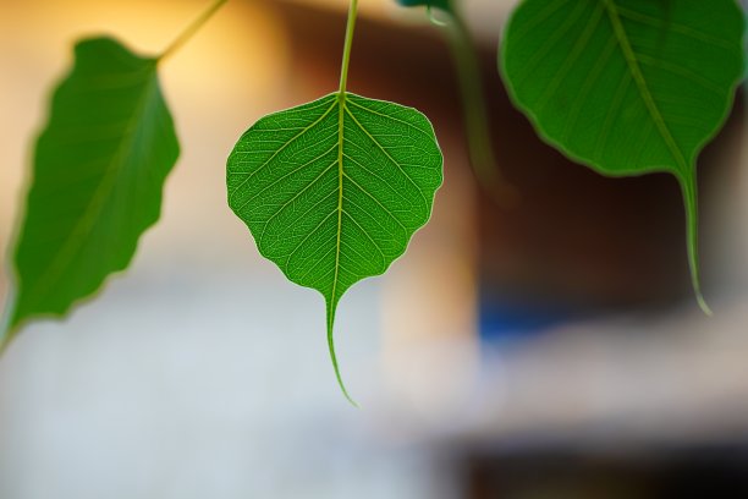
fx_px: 2649
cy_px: 250
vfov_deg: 10.8
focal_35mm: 128
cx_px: 374
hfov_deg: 16.1
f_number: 1.6
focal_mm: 85
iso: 100
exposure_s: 1/160
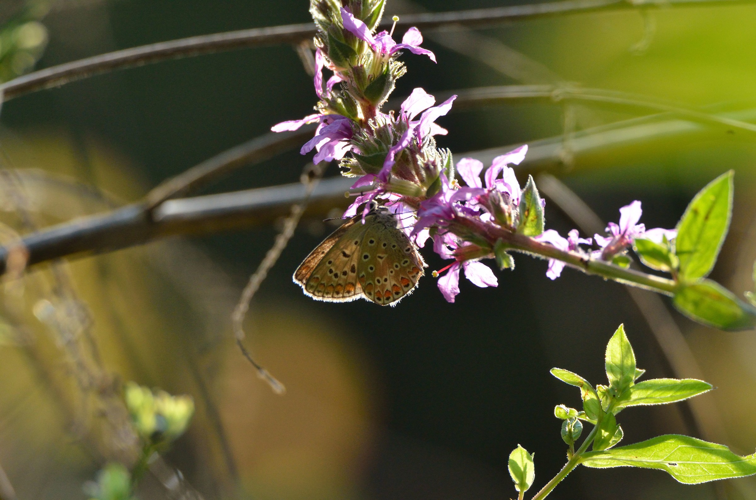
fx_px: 18859
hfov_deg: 2.3
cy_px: 250
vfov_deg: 1.5
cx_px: 378
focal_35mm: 900
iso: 1600
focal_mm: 600
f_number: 10
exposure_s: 1/800
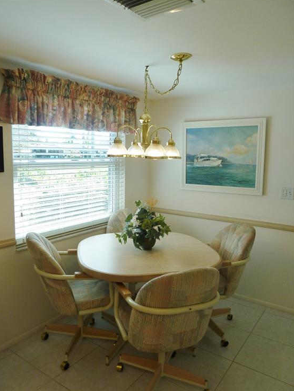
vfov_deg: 67.3
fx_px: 294
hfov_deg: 53.1
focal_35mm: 26
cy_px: 200
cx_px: 143
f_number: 3.3
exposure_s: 1/40
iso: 80
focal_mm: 4.1
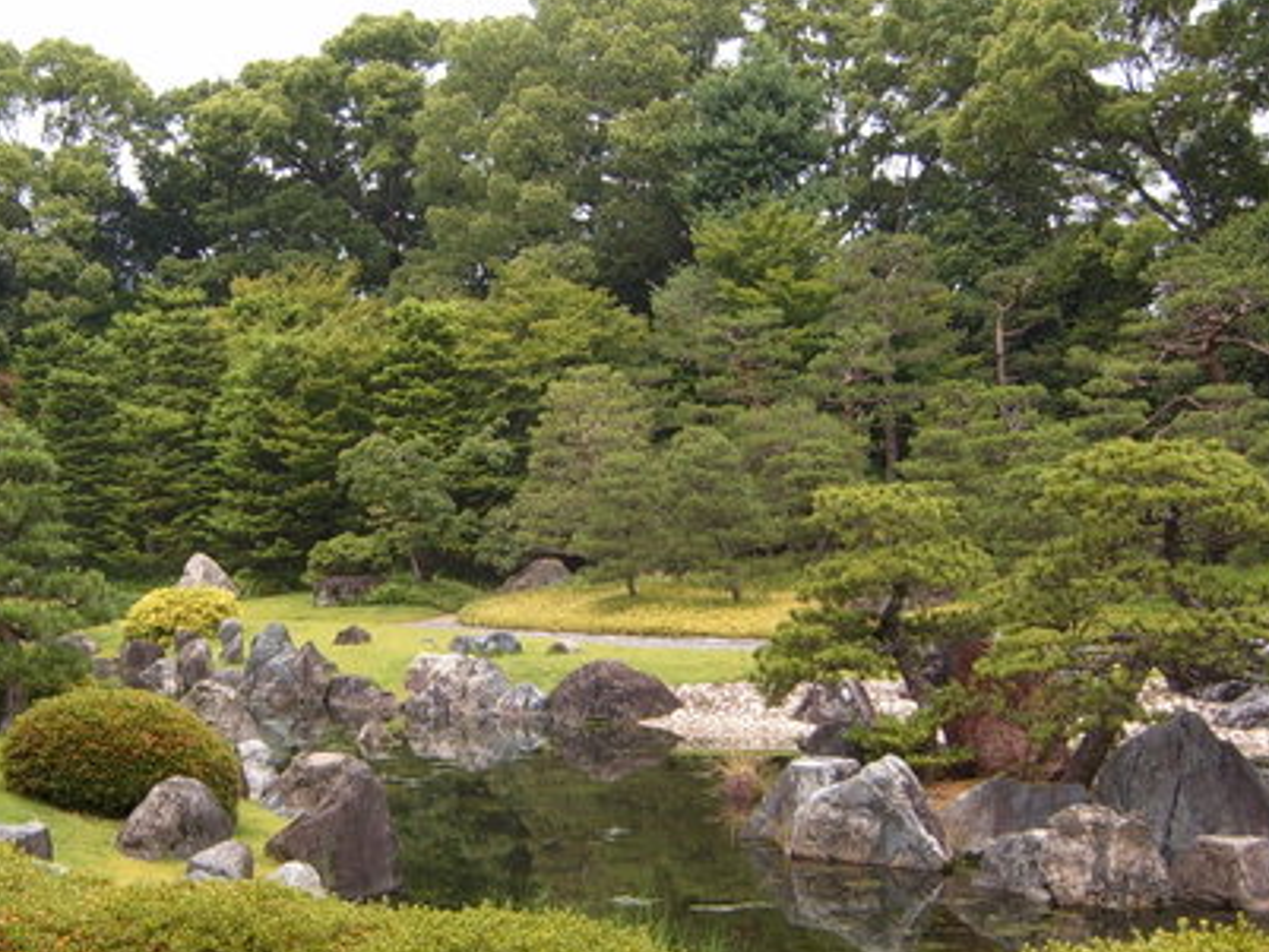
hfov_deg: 32.6
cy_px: 582
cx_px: 487
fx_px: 2164
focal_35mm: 59
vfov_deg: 24.8
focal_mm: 6.2
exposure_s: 1/125
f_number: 6
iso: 63
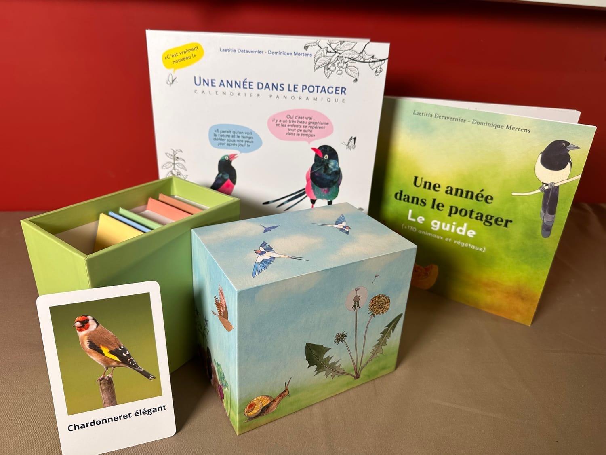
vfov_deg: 56.8
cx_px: 303
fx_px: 420
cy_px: 228
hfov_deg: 71.6
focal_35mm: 24
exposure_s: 1/115
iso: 50
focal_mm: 6.86
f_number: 1.78
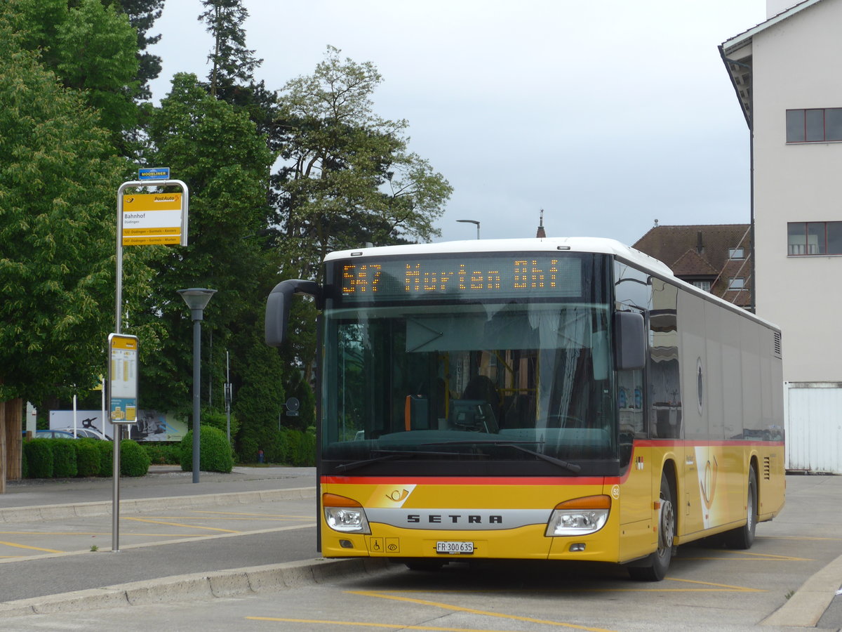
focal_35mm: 86
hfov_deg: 22.8
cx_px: 421
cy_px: 316
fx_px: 2092
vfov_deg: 17.2
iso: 80
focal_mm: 17
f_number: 4.5
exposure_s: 1/320
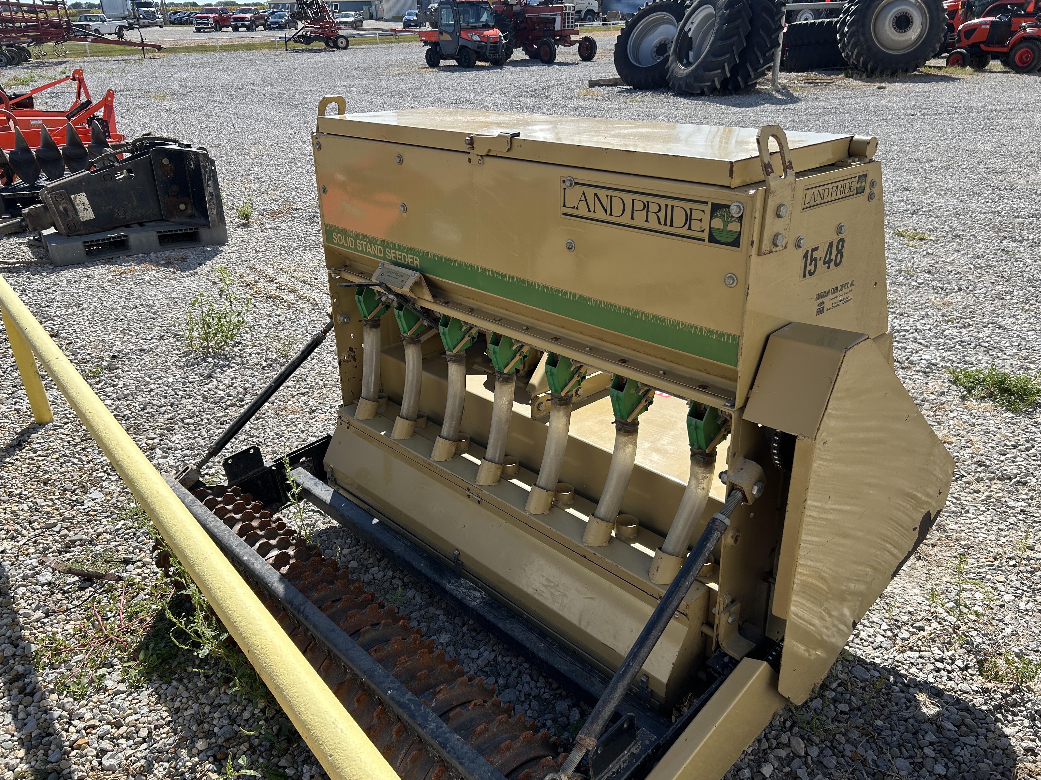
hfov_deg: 65.3
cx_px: 535
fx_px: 812
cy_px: 397
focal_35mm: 27
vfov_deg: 51.3
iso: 50
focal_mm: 5.7
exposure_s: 1/3077
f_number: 1.5
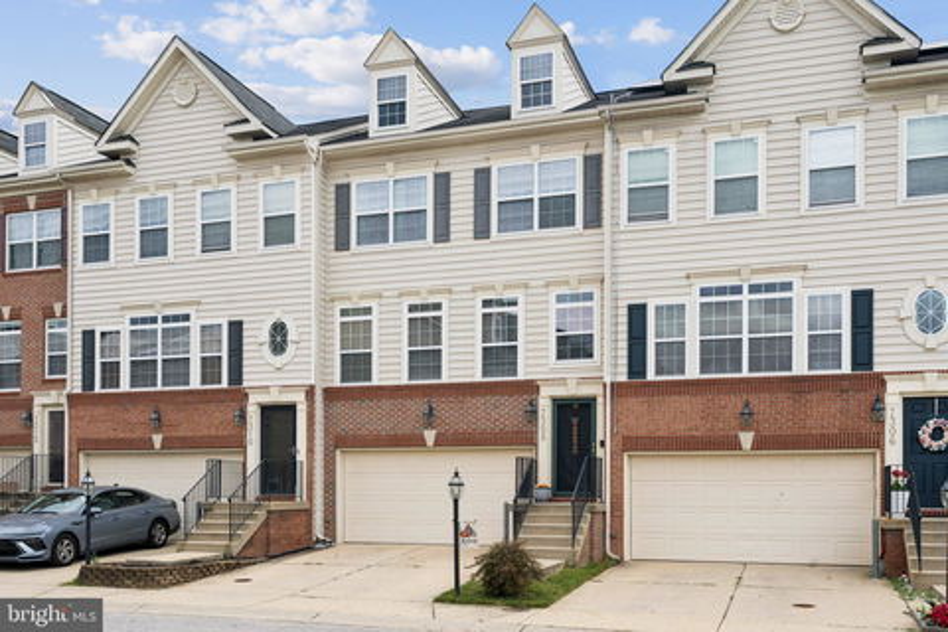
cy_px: 316
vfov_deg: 37.9
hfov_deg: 54.4
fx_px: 922
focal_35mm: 35
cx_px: 474
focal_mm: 35
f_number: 8
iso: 400
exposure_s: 1/1000
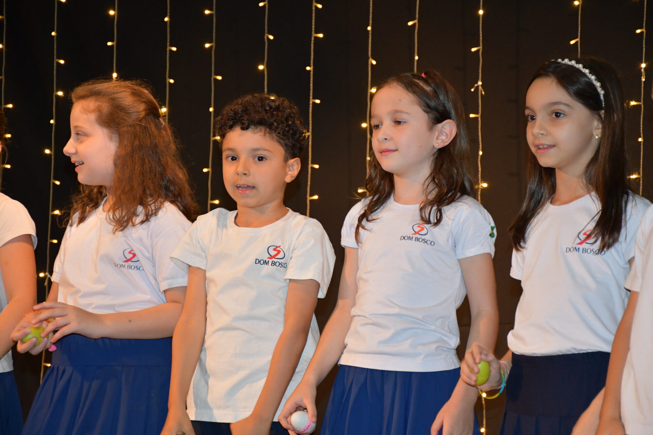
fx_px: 1904
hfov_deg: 19.5
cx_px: 326
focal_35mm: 105
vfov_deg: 13.0
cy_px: 218
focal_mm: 70
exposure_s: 1/60
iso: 1600
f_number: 5
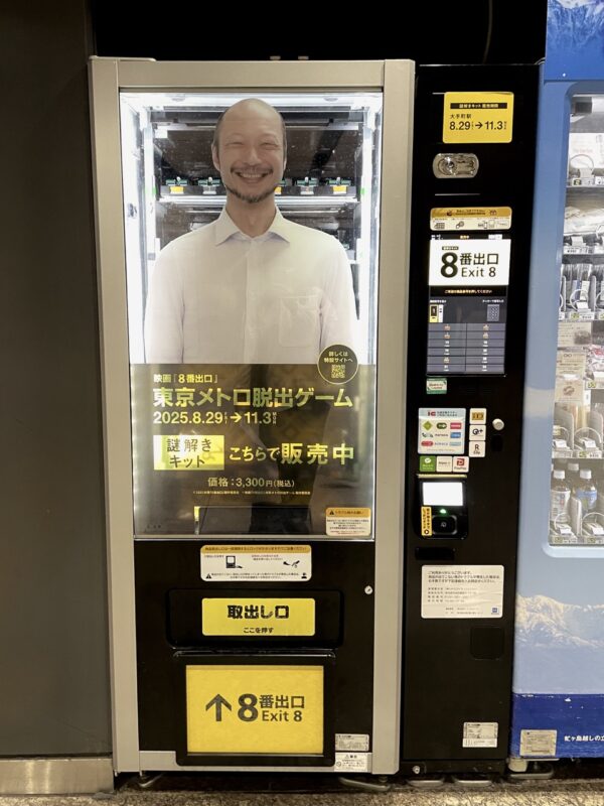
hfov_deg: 53.1
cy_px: 403
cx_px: 302
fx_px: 605
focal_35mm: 26
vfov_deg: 67.3
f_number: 1.6
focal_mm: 4.2
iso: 200
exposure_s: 1/60
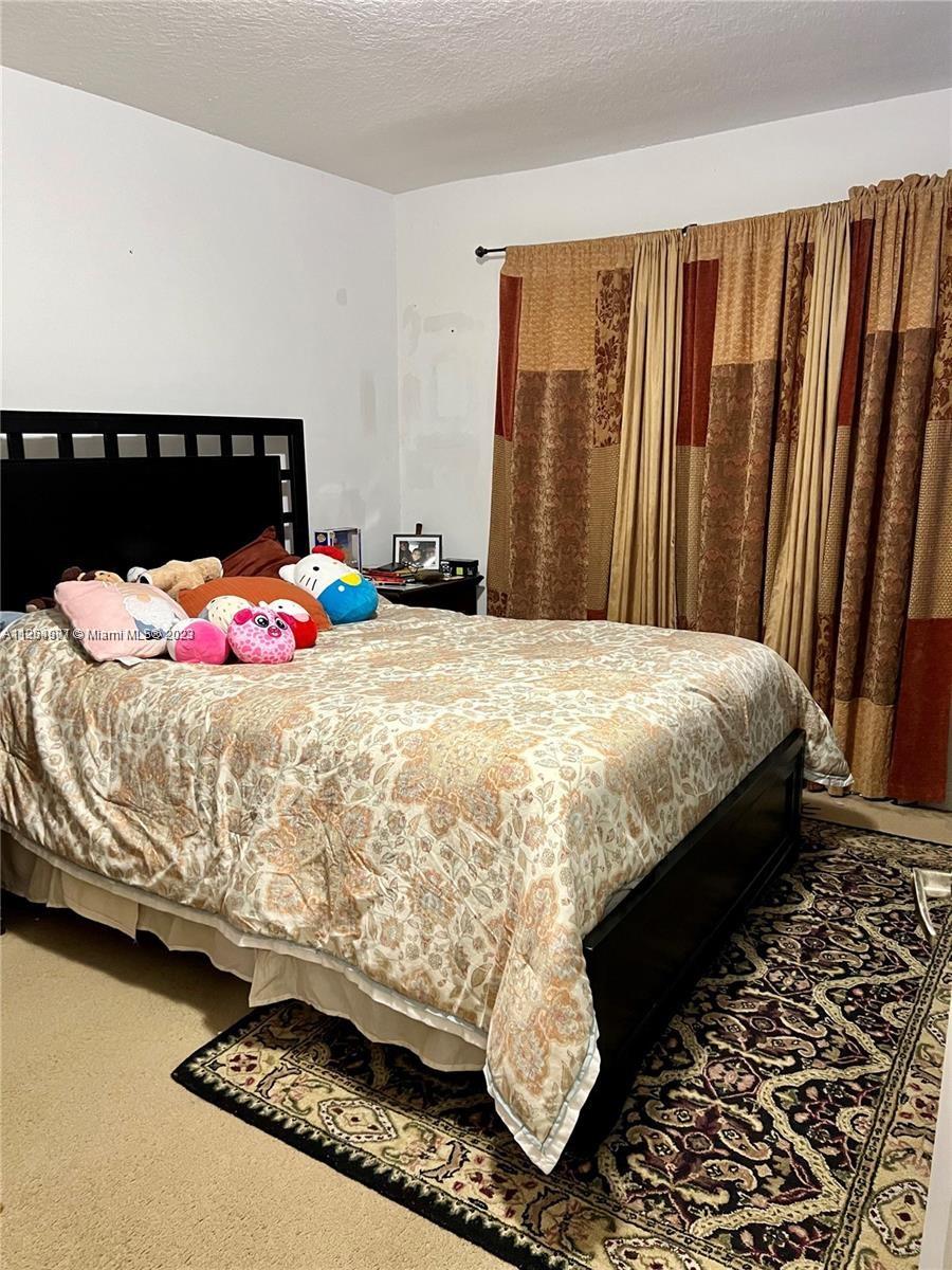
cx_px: 476
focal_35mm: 26
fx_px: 953
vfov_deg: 67.3
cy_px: 635
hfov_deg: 53.1
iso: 400
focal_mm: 5.7
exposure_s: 1/60
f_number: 1.5
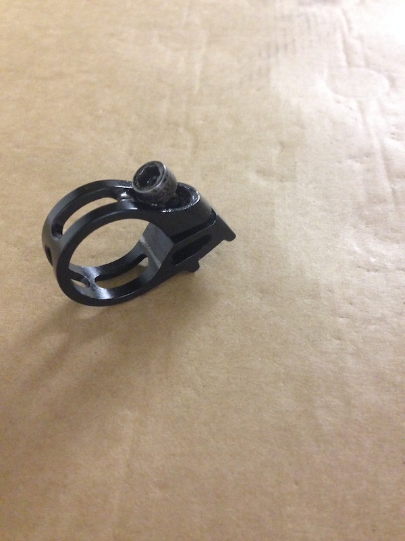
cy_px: 270
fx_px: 515
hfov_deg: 42.9
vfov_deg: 55.4
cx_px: 202
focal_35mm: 33
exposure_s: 1/17
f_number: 2.4
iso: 500
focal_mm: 4.12
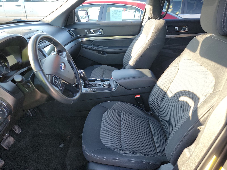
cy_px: 85
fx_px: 157
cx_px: 114
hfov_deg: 71.6
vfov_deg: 56.8
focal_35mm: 24
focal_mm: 6.7
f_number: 1.8
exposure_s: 1/60
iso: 127
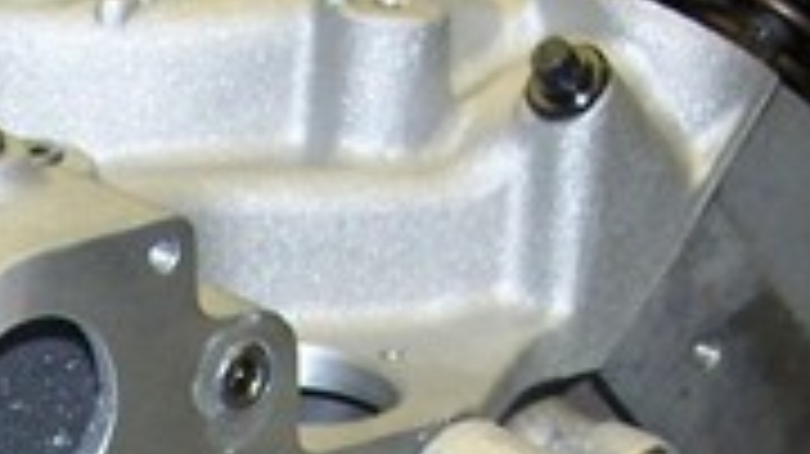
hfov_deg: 11.9
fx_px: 3842
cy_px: 1011
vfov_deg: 6.5
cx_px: 54
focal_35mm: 179
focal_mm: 7.8
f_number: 2.8
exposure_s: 1/60
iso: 125
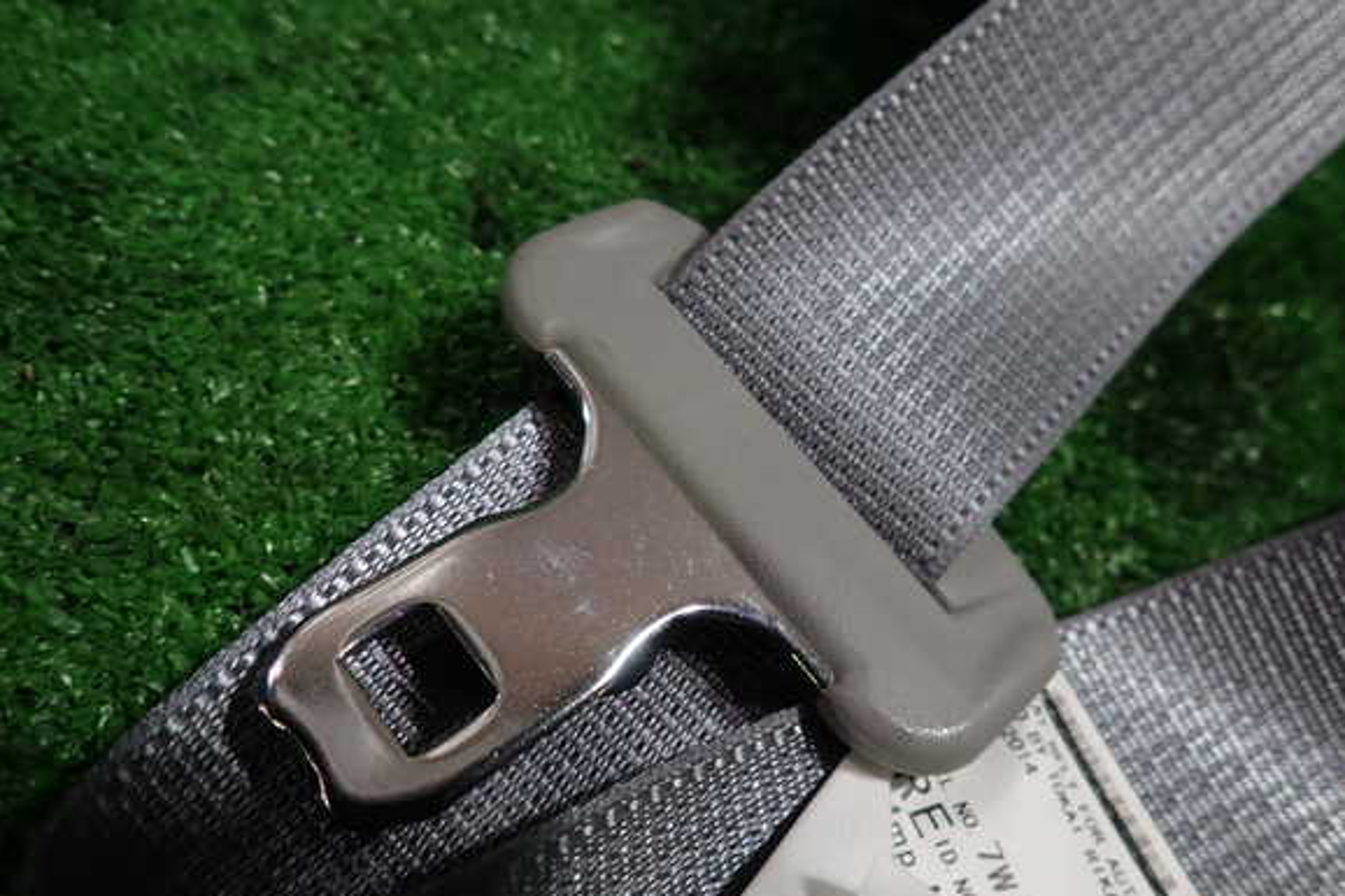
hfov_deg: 67.4
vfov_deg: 47.9
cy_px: 468
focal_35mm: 27
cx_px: 659
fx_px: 1008
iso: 160
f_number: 2
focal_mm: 4.5
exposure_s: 1/60
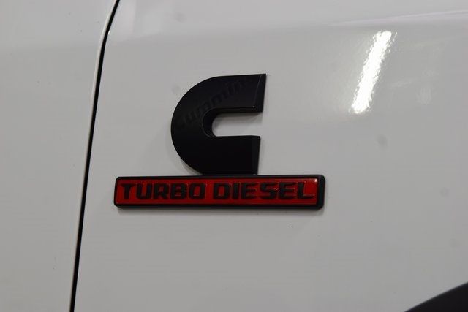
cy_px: 156
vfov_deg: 13.0
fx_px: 1365
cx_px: 234
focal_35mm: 105
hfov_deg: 19.5
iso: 500
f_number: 7.1
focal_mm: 70
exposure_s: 1/30
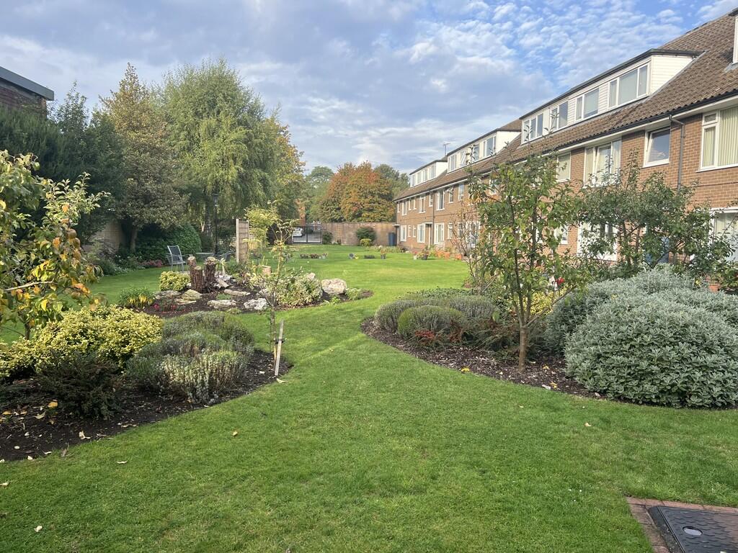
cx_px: 369
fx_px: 554
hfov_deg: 67.3
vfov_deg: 53.1
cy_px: 276
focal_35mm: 26
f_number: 1.5
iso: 50
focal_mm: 5.7
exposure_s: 1/1079
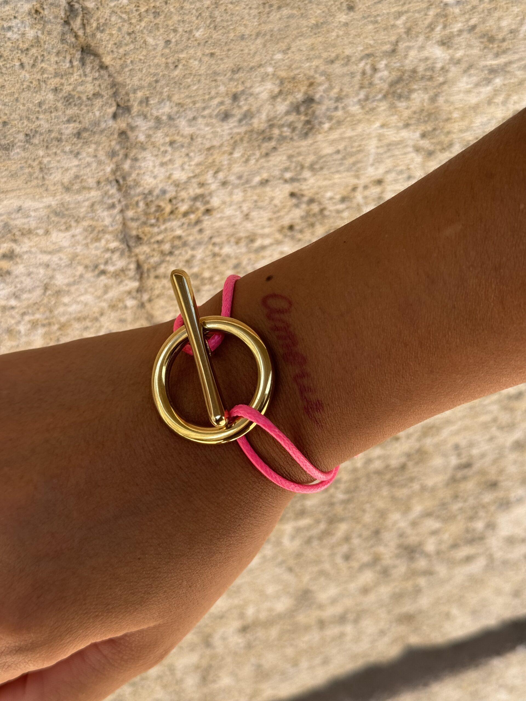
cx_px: 263
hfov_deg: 30.3
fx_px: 972
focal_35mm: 48
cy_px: 350
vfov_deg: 39.7
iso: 64
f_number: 1.78
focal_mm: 6.76
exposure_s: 1/747
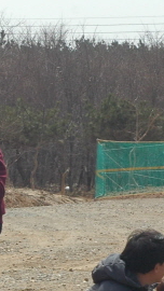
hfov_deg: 4.1
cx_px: -127
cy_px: 209
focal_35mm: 291
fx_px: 2248
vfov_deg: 7.4
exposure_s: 1/320
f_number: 10
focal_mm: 50
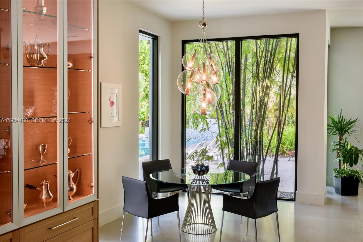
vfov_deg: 33.4
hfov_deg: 48.5
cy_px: 121
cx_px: 182
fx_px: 403
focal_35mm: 40
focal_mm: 40
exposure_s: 1/2.5
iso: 400
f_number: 16
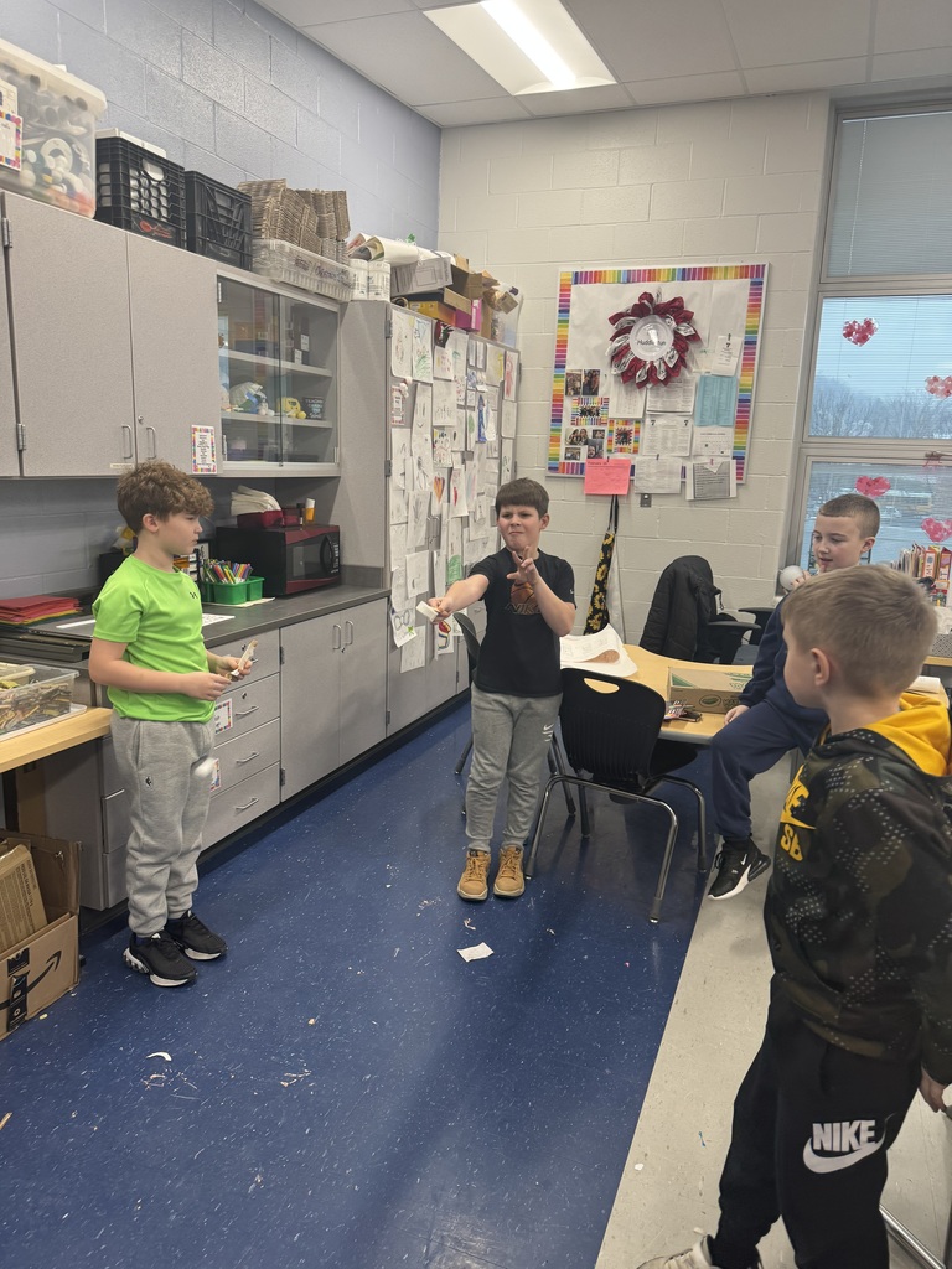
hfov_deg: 56.8
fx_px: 880
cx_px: 476
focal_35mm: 24
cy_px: 634
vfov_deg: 71.6
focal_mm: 6.76
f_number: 1.78
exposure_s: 1/121
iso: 125
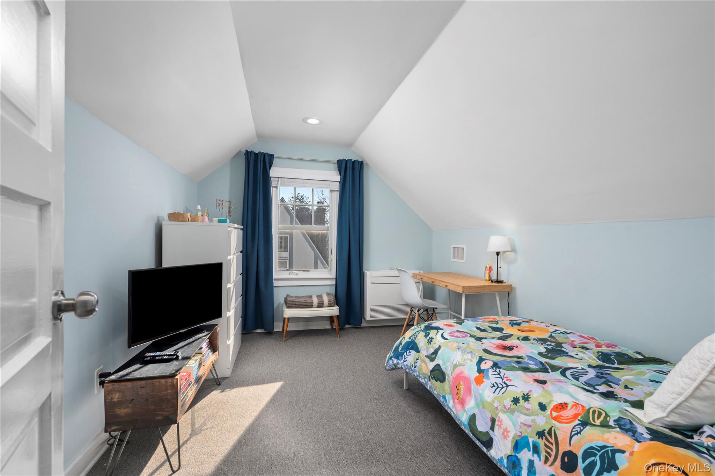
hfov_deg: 98.6
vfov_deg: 75.4
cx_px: 358
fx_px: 308
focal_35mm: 16
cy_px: 238
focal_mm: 15.5
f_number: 7.1
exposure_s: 1/10
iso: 320
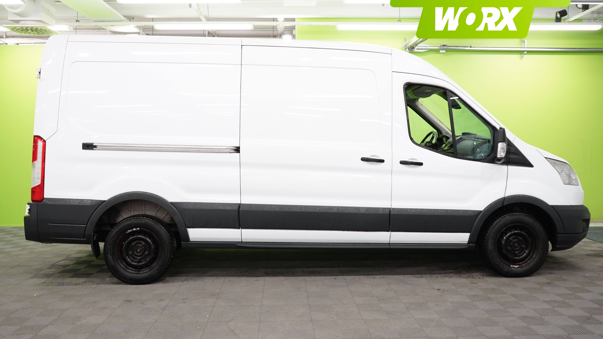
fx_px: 512
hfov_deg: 61.0
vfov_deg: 36.6
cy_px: 143
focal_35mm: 32
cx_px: 301
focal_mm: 30
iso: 800
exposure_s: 1/30
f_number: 6.3
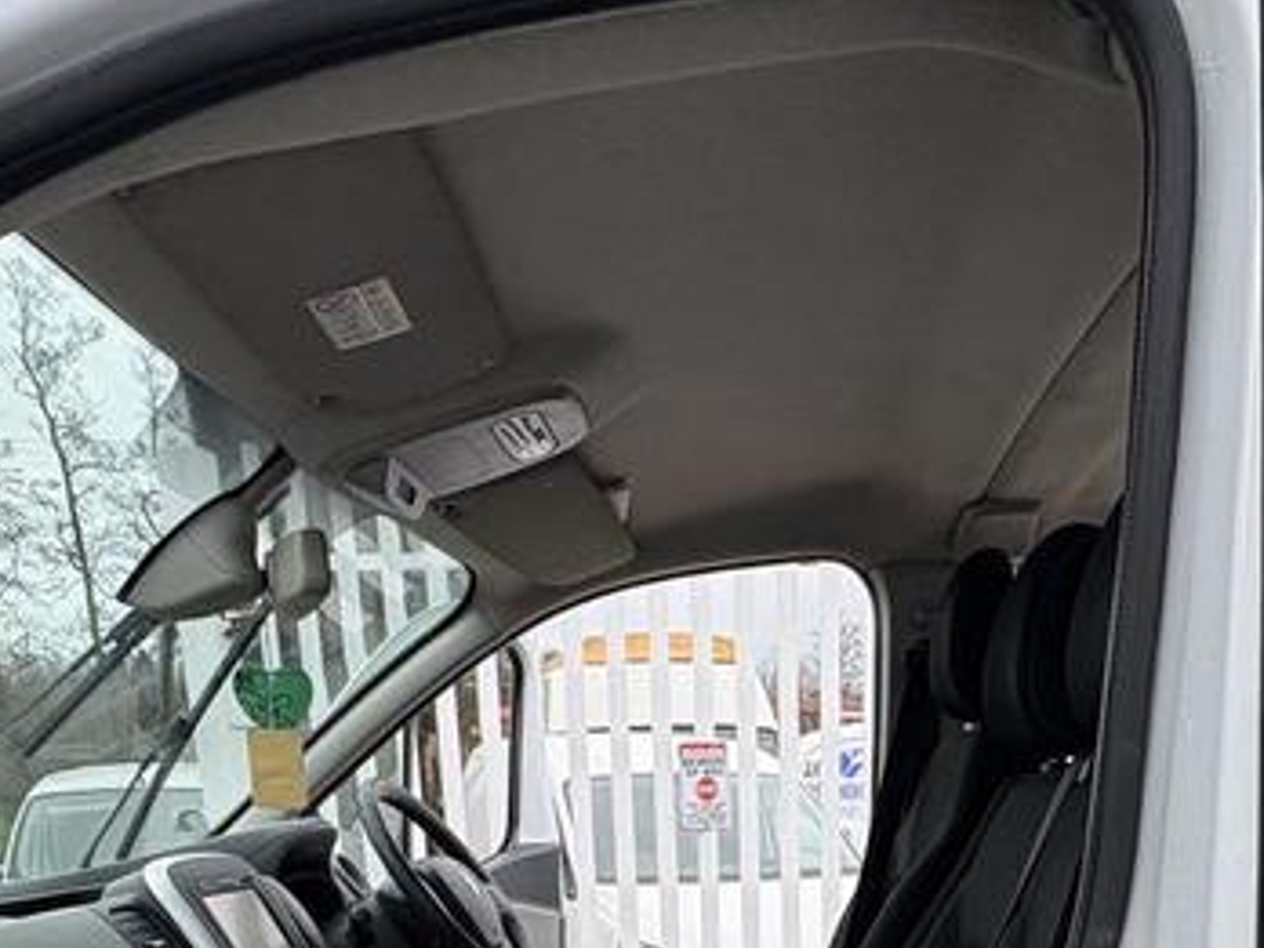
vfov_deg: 31.8
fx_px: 1315
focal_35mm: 36
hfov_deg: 51.2
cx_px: 726
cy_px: 1184
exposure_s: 1/329
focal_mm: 2.22
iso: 40
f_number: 2.2
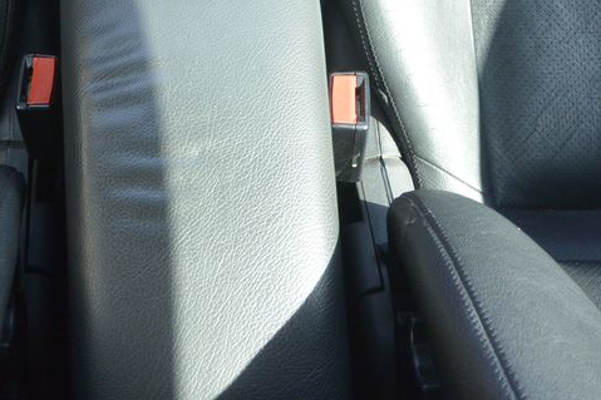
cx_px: 215
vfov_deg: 21.2
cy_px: 4
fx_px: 1035
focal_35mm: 62
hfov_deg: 32.2
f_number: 3.5
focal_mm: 11
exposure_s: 1/125
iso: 280
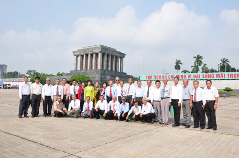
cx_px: 120
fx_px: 209
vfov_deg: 41.6
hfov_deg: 59.6
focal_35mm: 32
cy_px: 79
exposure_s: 1/500
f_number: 11
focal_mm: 21
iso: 500
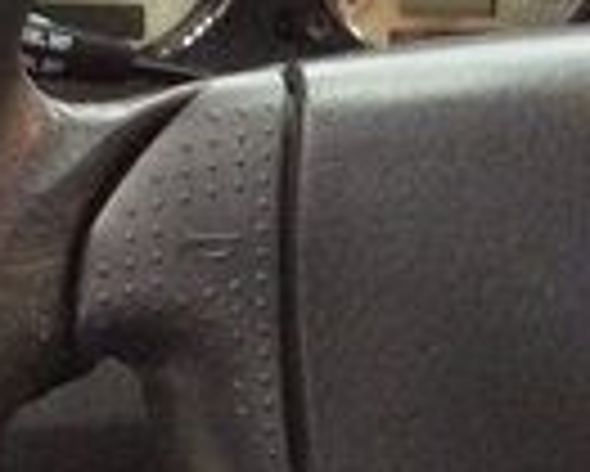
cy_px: 270
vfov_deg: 10.2
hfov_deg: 12.5
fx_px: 2656
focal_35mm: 152
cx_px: 595
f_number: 2.4
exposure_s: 1/20
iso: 320
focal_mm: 3.3
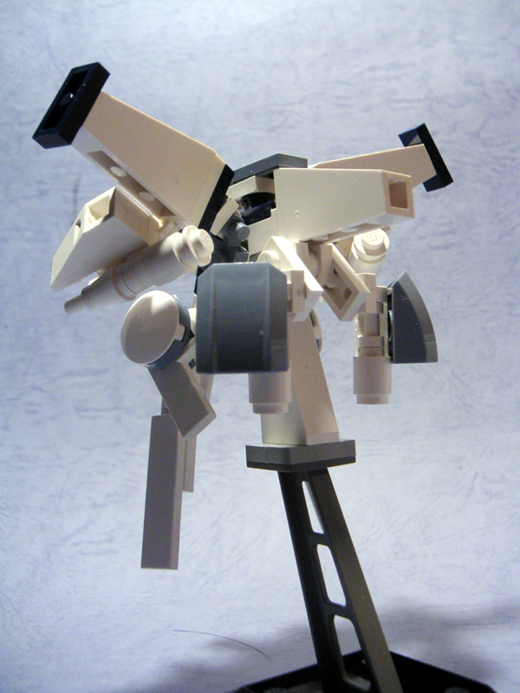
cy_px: 346
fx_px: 761
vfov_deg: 49.0
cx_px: 260
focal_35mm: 38
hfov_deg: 37.7
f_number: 2.8
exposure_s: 1/45
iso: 125
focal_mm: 6
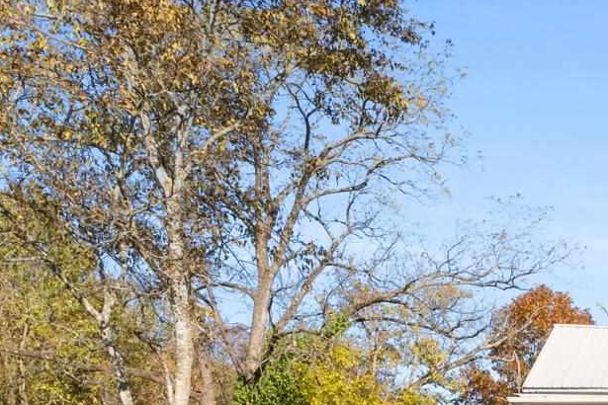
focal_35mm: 61
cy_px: 568
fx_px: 1030
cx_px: 802
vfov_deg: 19.9
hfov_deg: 27.2
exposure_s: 1/60
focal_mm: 10
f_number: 9
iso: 200
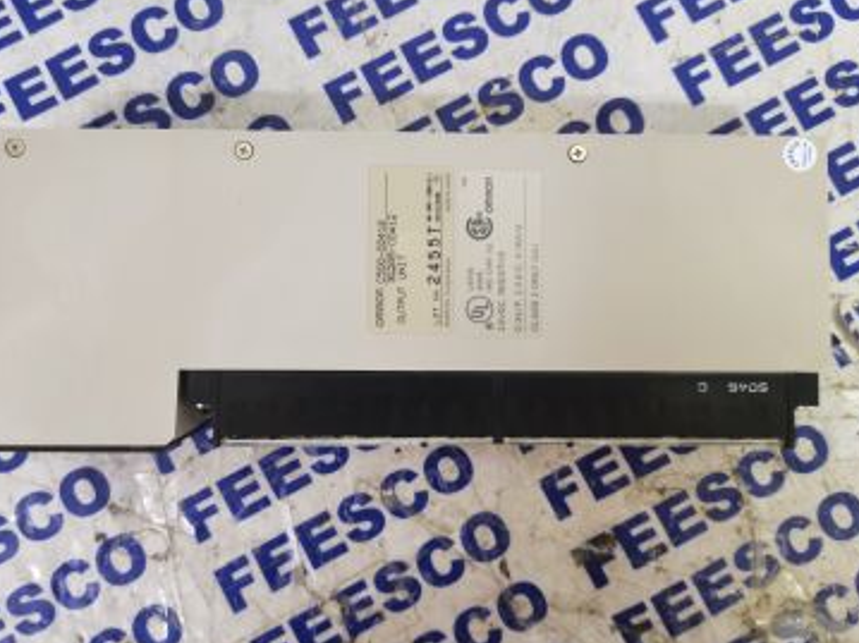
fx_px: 719
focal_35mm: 29
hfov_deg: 61.6
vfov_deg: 48.2
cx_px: 395
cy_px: 296
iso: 1000
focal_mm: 5.58
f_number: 1.8
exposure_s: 1/24
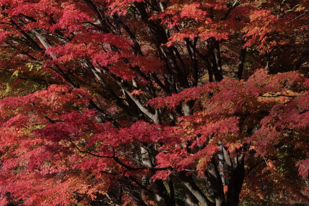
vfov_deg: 15.3
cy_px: 11
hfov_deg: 22.1
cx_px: -13
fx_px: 755
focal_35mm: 88
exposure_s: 1/400
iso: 100
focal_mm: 40
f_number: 5.6
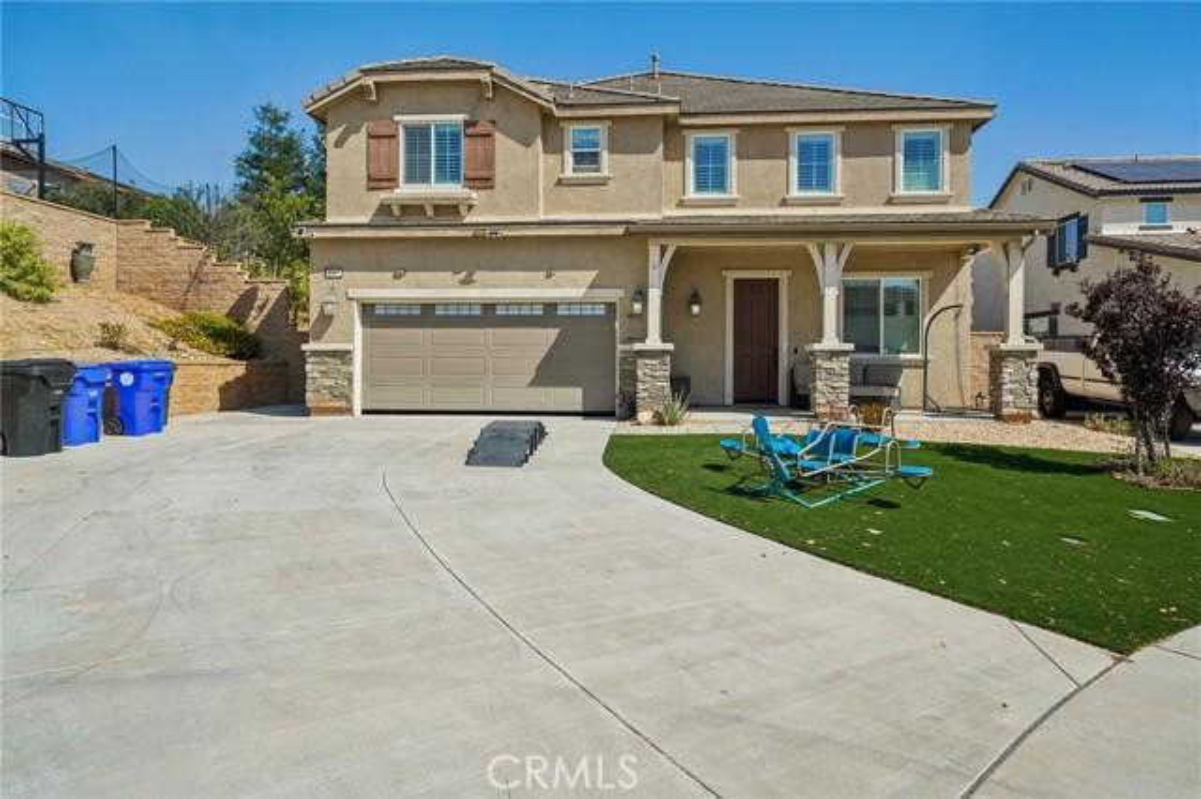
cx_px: 600
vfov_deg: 57.2
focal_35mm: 22
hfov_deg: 78.6
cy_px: 400
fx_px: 734
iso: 100
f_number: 8
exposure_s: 1/320
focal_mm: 22
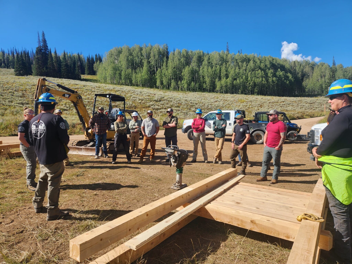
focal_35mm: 23
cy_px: 132
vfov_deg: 58.9
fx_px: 234
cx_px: 176
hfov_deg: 73.9
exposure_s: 1/1076
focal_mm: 5.4
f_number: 1.8
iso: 20
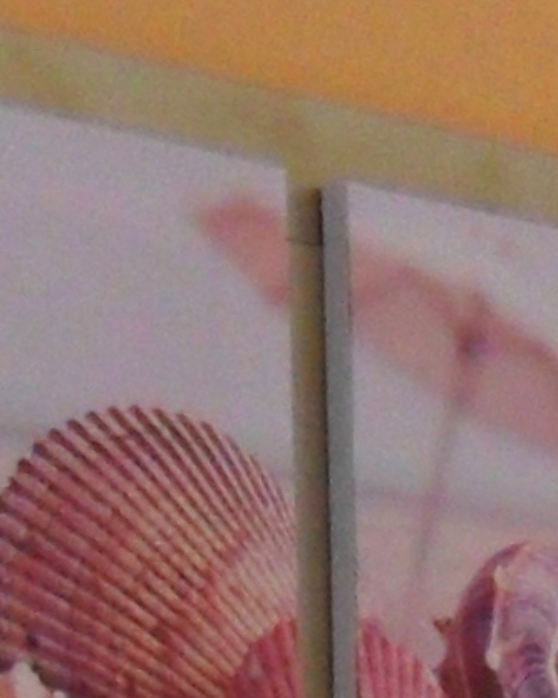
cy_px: 1696
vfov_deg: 7.2
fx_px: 5228
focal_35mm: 253
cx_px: 1232
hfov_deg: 5.9
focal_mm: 4.9
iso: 100
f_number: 3.5
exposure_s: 1/45
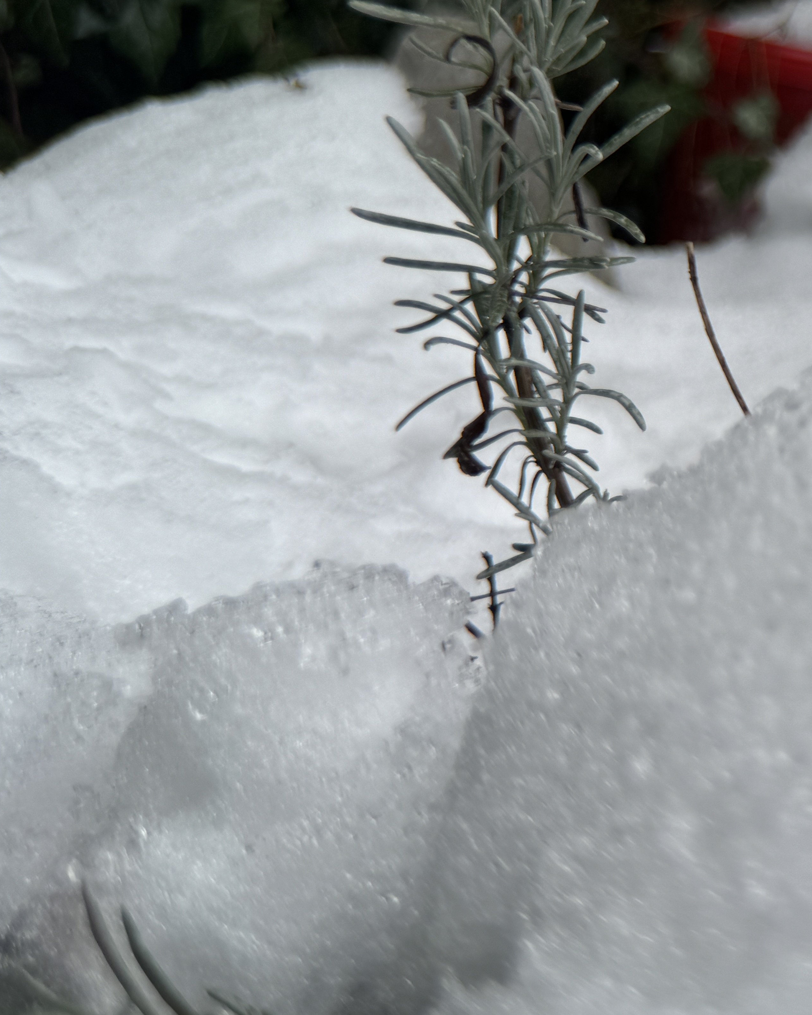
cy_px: 435
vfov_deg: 43.7
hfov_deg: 31.4
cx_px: 907
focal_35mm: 42
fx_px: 1262
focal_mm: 6.86
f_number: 1.78
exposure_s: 1/651
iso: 80
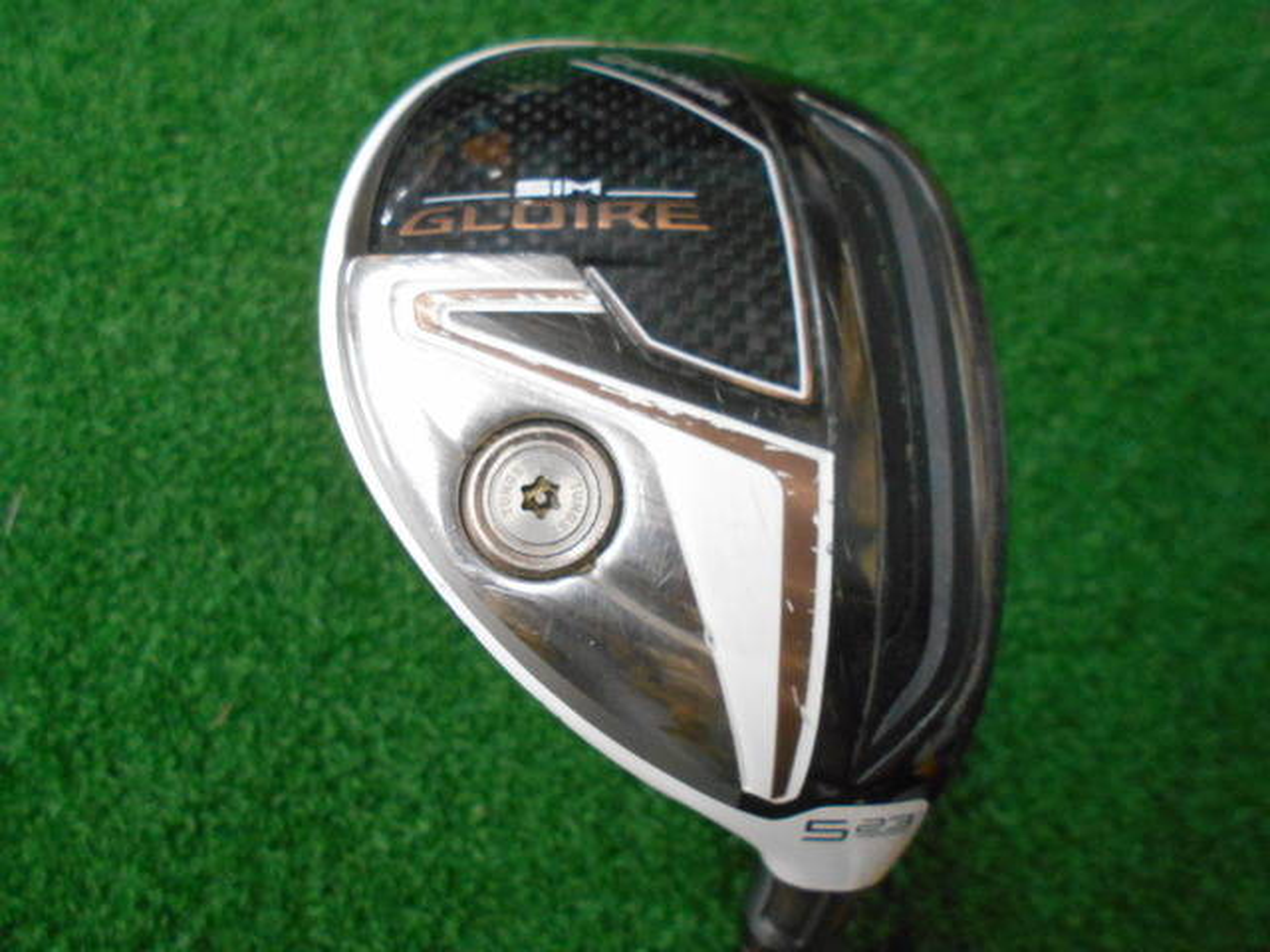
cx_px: 635
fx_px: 954
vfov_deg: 53.1
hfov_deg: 67.3
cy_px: 476
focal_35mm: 26
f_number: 3.2
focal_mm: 4.6
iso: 800
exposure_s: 1/80
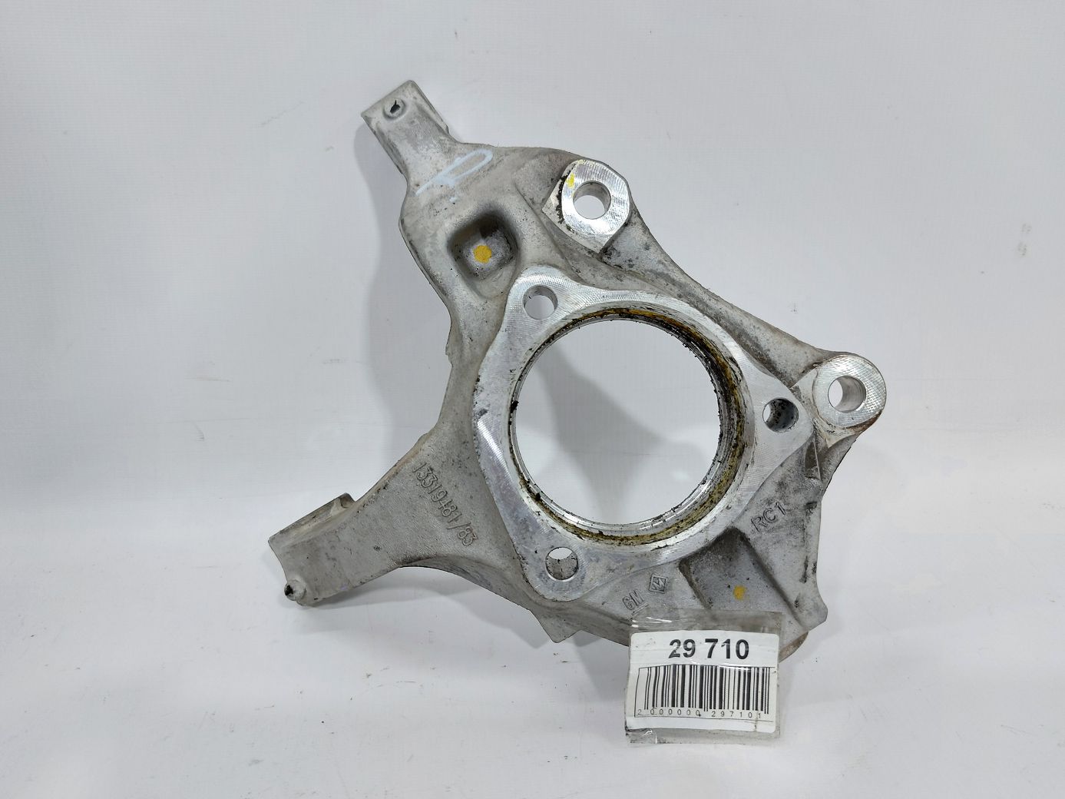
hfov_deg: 71.6
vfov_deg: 56.8
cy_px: 400
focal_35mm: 24
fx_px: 738
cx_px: 532
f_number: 1.8
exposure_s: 1/50
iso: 100
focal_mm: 5.23
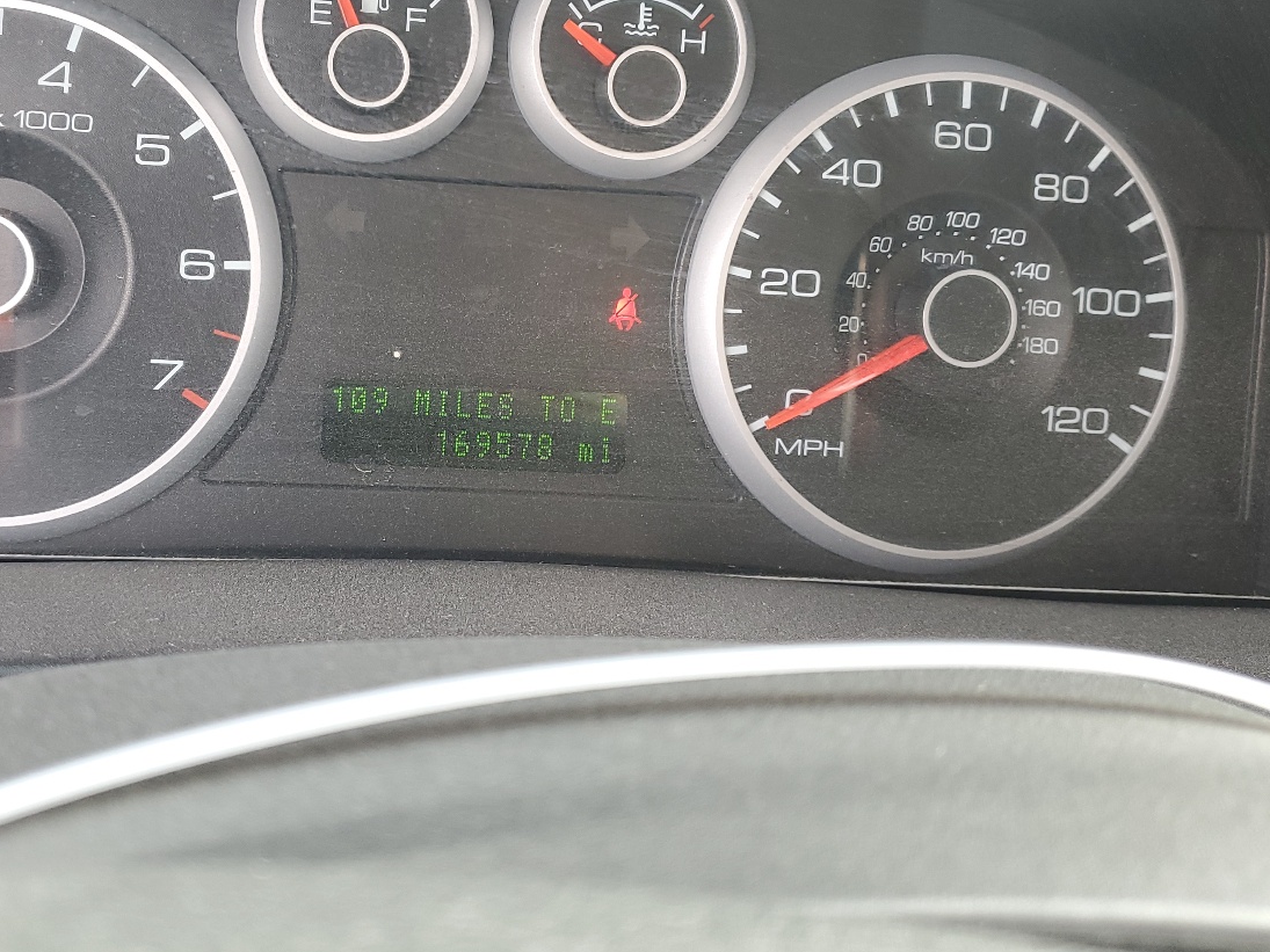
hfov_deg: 48.5
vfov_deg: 37.2
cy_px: 301
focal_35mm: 38
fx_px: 1394
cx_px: 481
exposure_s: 1/120
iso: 63
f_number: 1.5
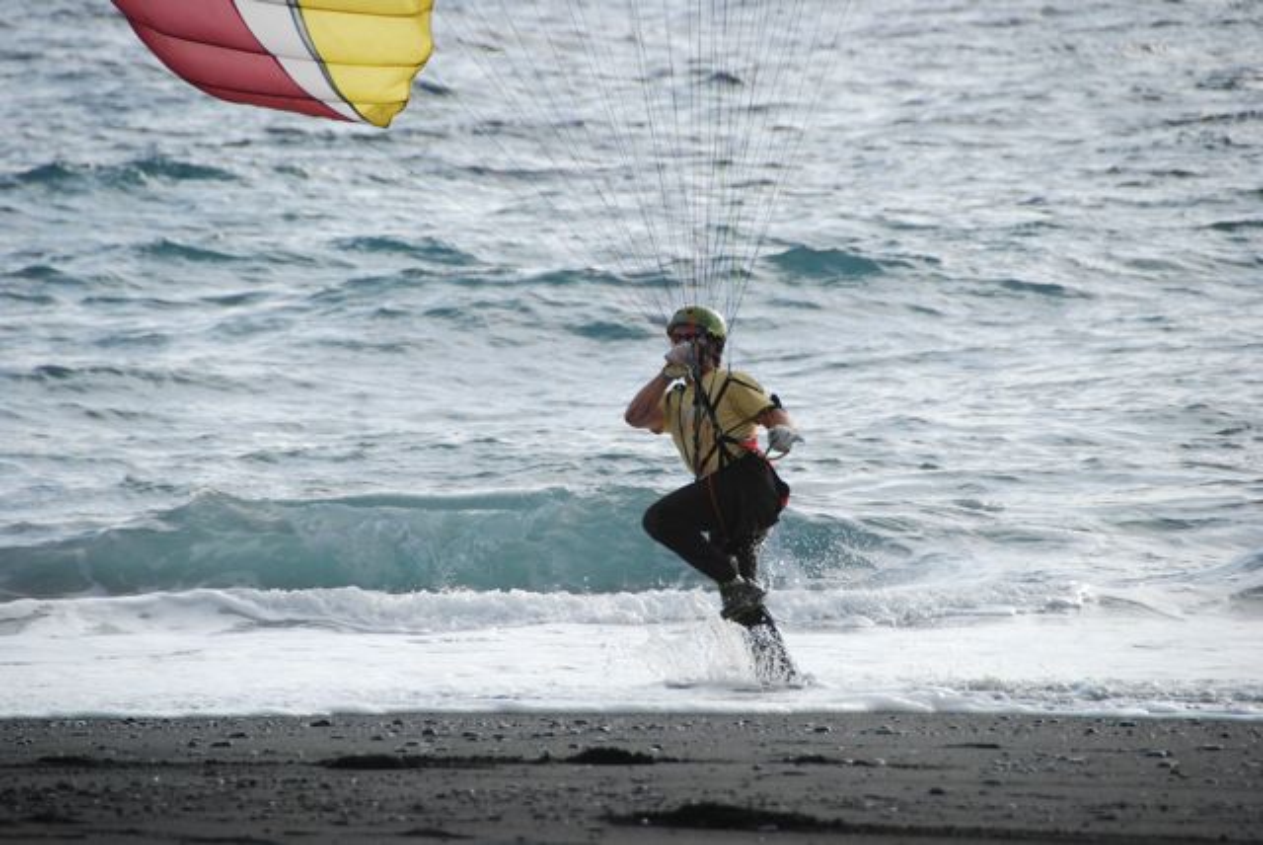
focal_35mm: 300
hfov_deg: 6.9
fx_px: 10534
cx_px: 632
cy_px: 422
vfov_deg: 4.6
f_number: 5.6
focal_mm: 200
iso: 320
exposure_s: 1/800
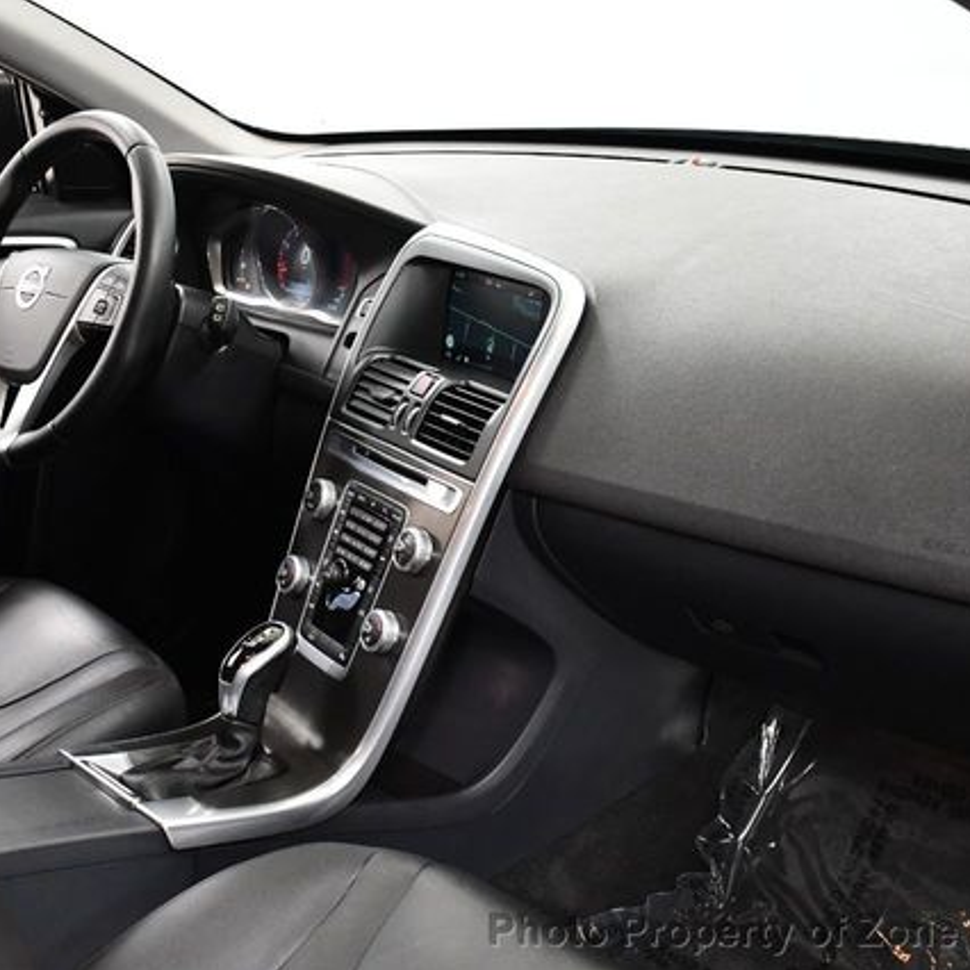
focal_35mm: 46
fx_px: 1458
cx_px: 455
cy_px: 486
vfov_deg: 36.8
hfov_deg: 36.8
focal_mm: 18
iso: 3200
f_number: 3.5
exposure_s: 1/125
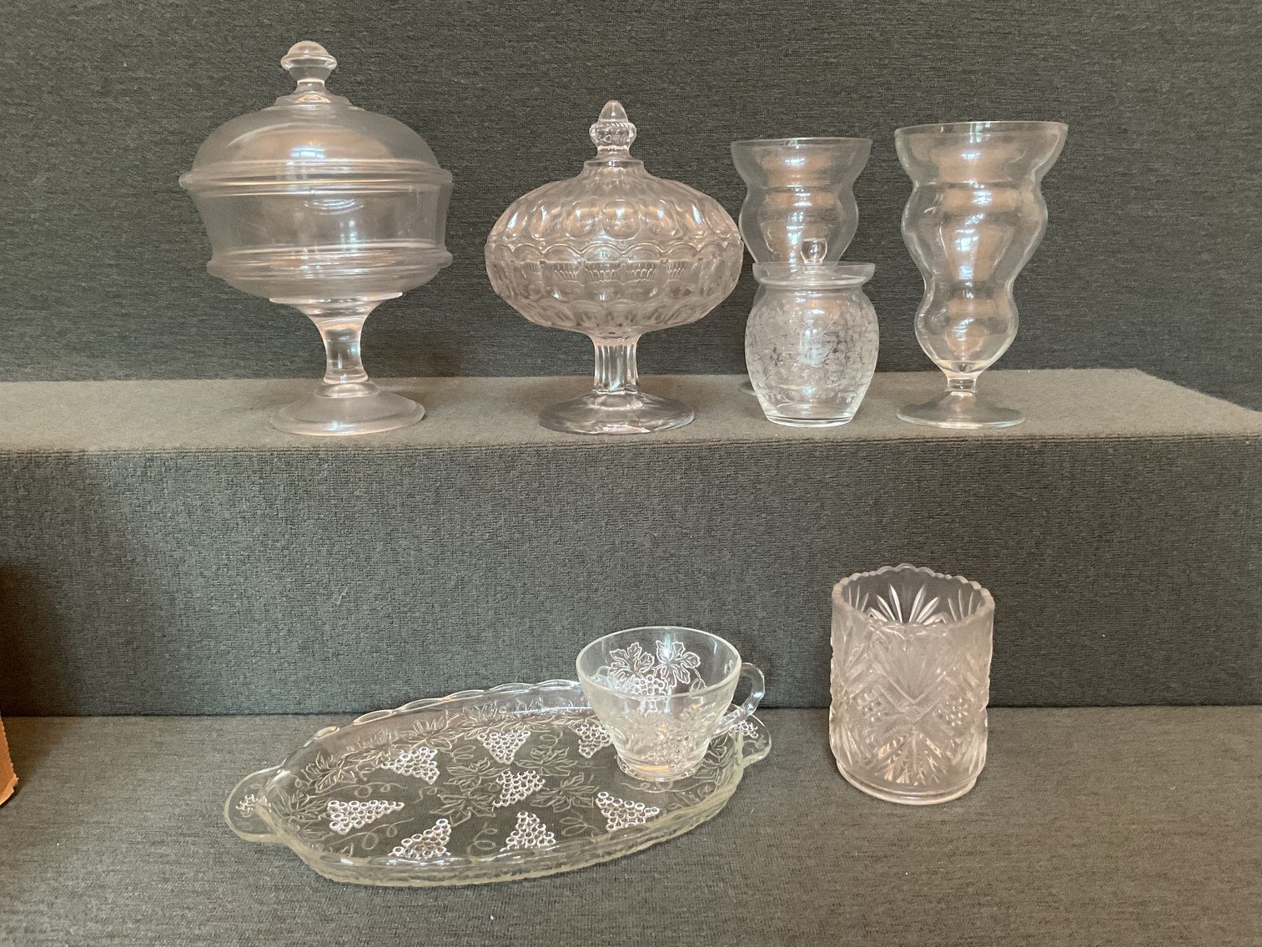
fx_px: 1057
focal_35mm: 29
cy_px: 474
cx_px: 631
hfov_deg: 61.7
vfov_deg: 48.2
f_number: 1.8
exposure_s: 1/50
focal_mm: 3
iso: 250
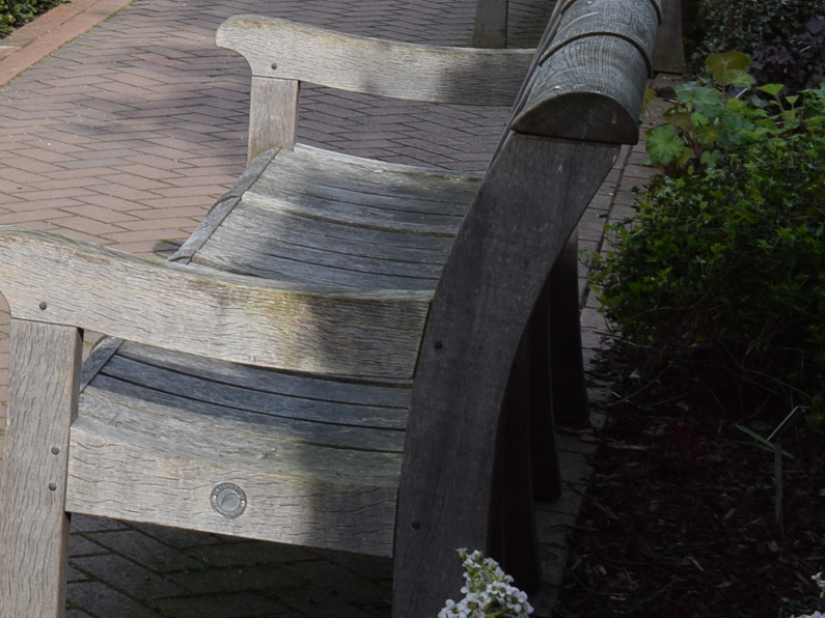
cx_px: -585
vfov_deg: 10.6
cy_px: -280
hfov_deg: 13.3
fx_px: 3236
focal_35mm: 136
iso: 200
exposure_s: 1/320
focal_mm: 25
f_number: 9
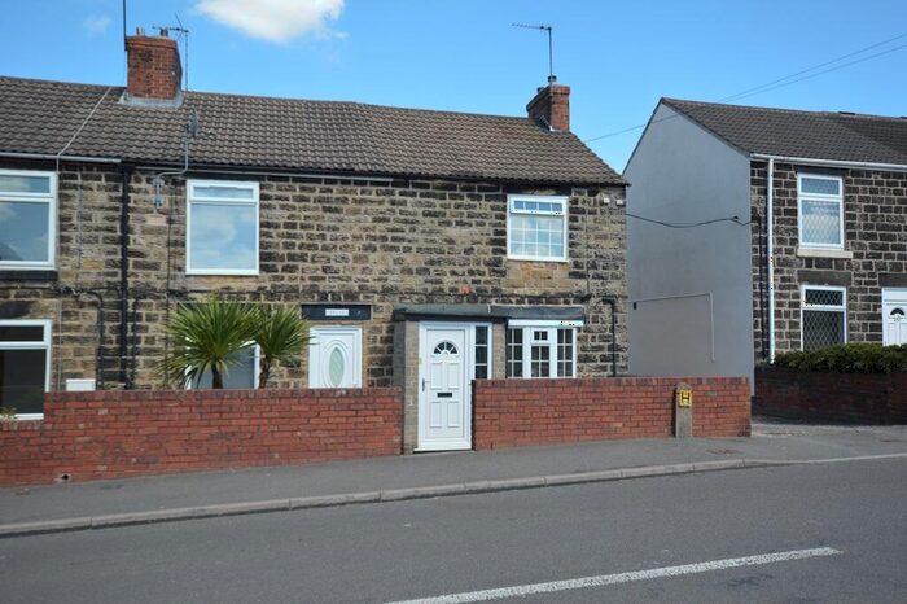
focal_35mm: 30
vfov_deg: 43.6
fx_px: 755
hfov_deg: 62.0
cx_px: 454
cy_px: 302
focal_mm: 20
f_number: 7.1
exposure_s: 1/200
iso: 100
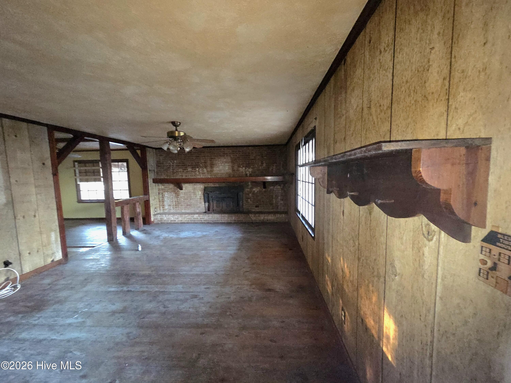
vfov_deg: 89.9
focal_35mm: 13
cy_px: 192
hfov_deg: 106.2
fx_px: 192
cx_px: 256
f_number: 2.2
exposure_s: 1/8.01
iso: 800
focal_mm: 2.2
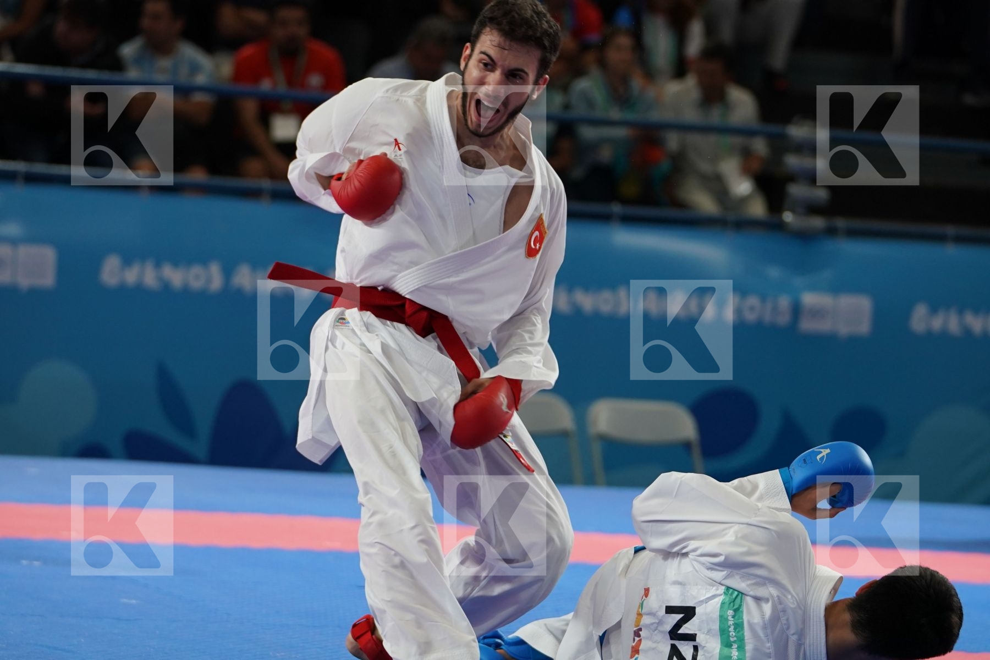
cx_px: 495
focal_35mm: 189
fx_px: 5197
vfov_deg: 7.3
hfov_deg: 10.9
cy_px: 330
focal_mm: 126
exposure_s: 1/1000
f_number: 2.8
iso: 1000
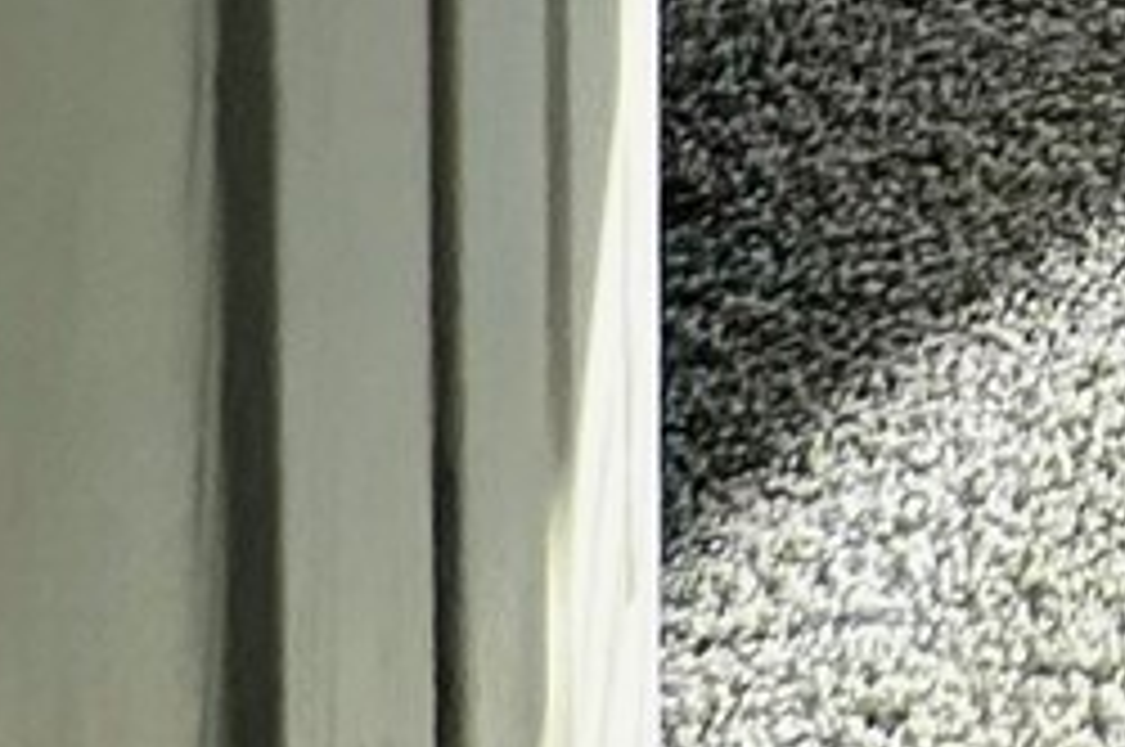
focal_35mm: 112
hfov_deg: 12.6
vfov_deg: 6.1
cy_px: -3132
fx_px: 3495
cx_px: 2952
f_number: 2.2
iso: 40
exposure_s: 1/179
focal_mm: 2.22
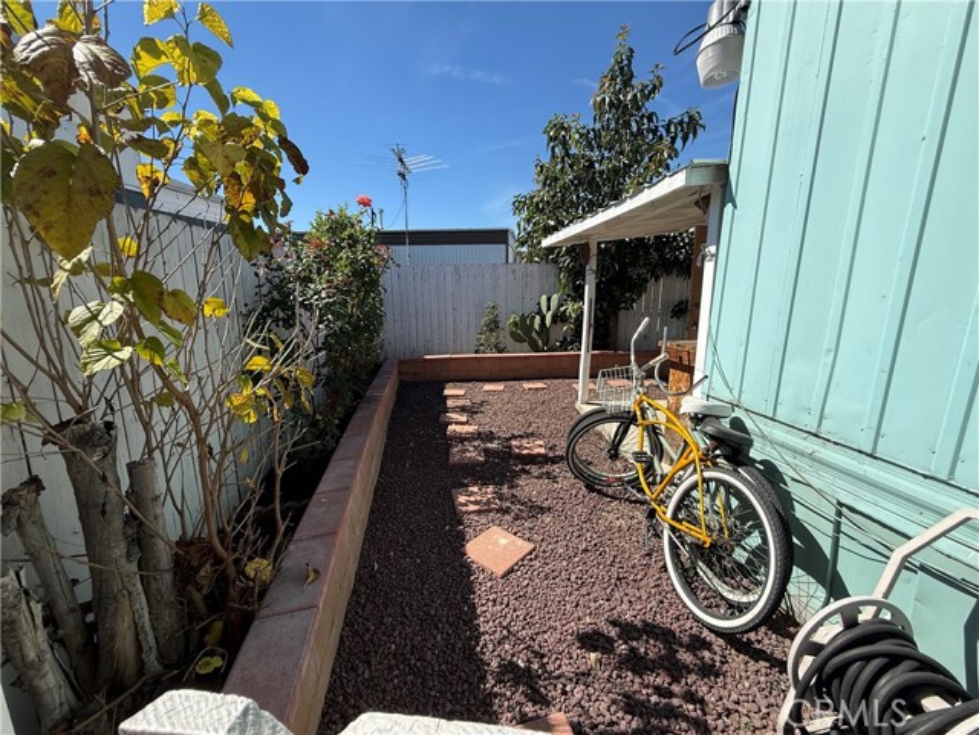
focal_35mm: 14
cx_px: 490
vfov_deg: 85.7
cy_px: 368
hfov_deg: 102.1
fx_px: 396
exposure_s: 1/1285
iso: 64
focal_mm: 2.22
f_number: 2.2
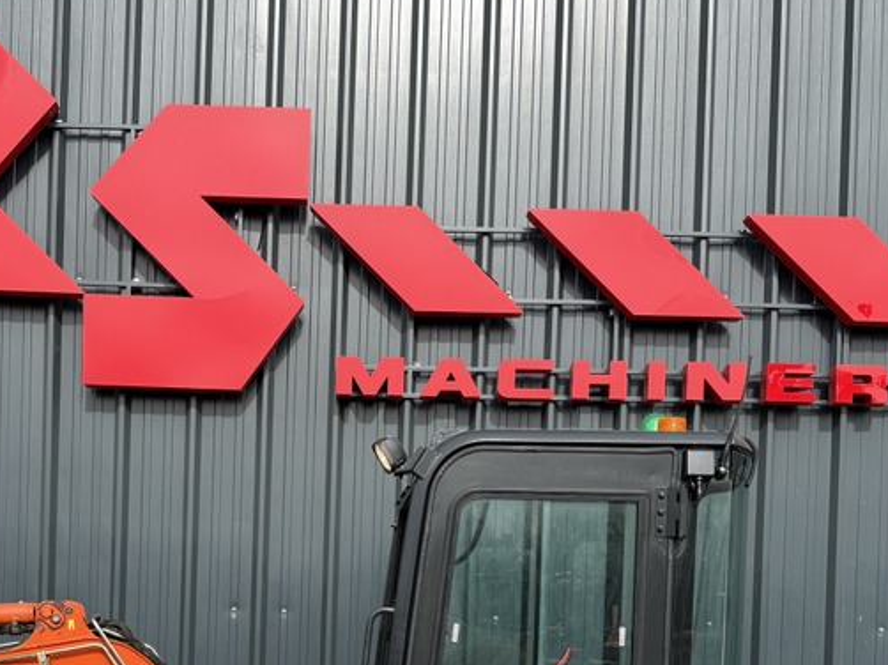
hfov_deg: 38.6
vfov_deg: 28.0
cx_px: 315
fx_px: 1256
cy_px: 654
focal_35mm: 49
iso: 80
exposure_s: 1/1949
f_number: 1.78
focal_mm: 6.76
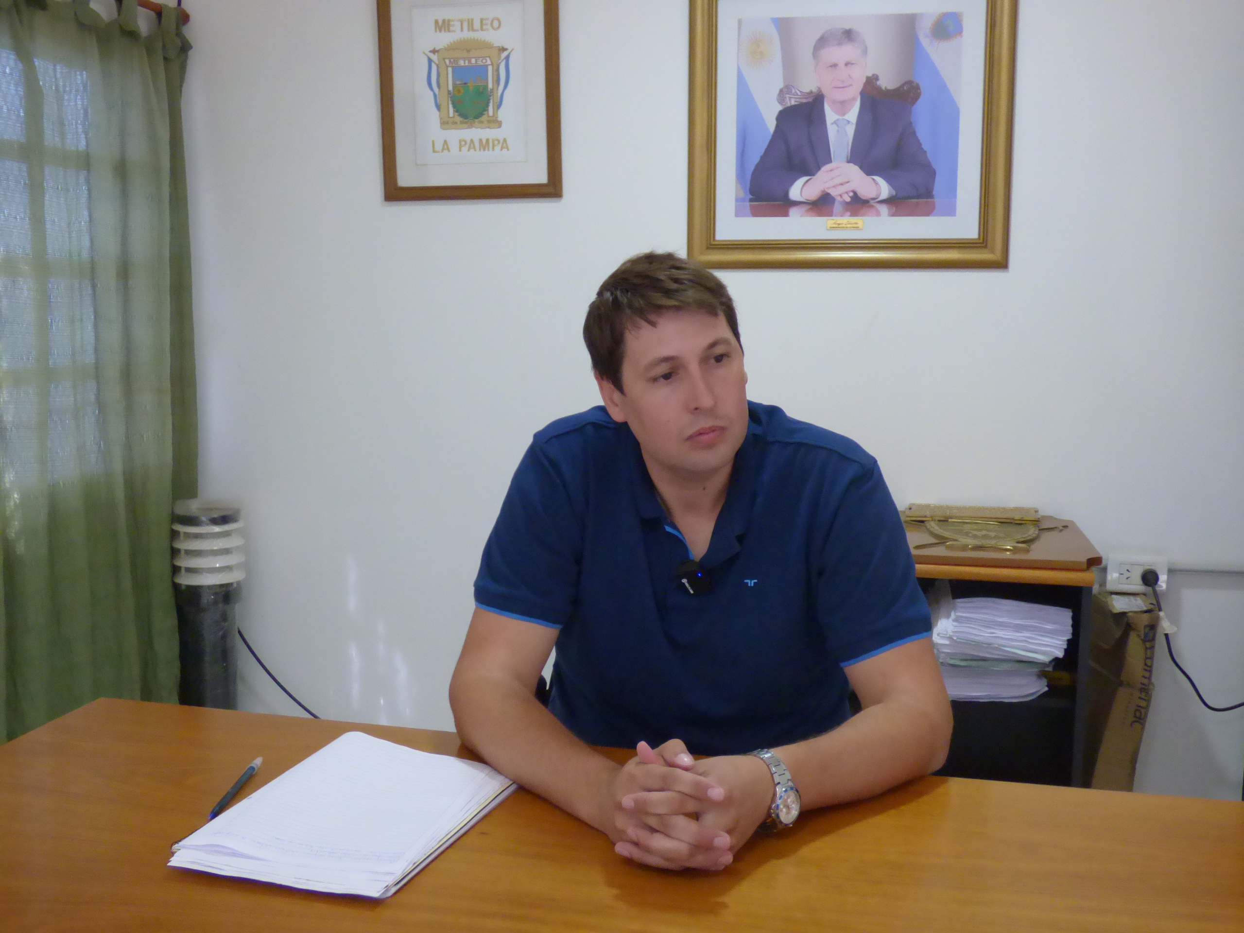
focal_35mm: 36
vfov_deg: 39.7
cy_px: 466
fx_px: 1294
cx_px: 622
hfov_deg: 51.4
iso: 640
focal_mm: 6.18
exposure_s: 1/60
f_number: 3.4
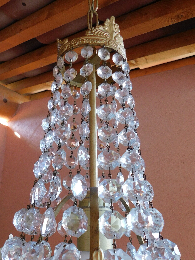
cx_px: 90
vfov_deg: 53.3
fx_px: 255
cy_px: 165
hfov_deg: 41.8
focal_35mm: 34
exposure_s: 1/30
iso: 200
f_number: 3
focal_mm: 4
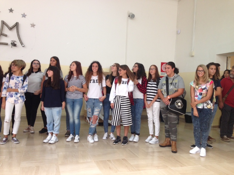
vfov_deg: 42.9
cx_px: 117
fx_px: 223
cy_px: 88
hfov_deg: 55.4
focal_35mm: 33
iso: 64
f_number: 2.4
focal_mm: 4.12
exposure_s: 1/20
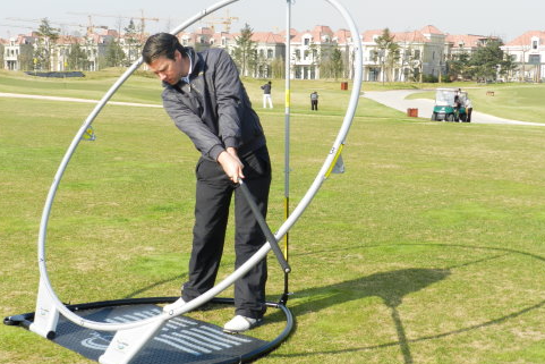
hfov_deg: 35.6
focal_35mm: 56
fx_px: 848
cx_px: 274
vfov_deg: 24.2
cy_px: 171
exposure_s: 1/640
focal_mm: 9.4
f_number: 4.4
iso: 160
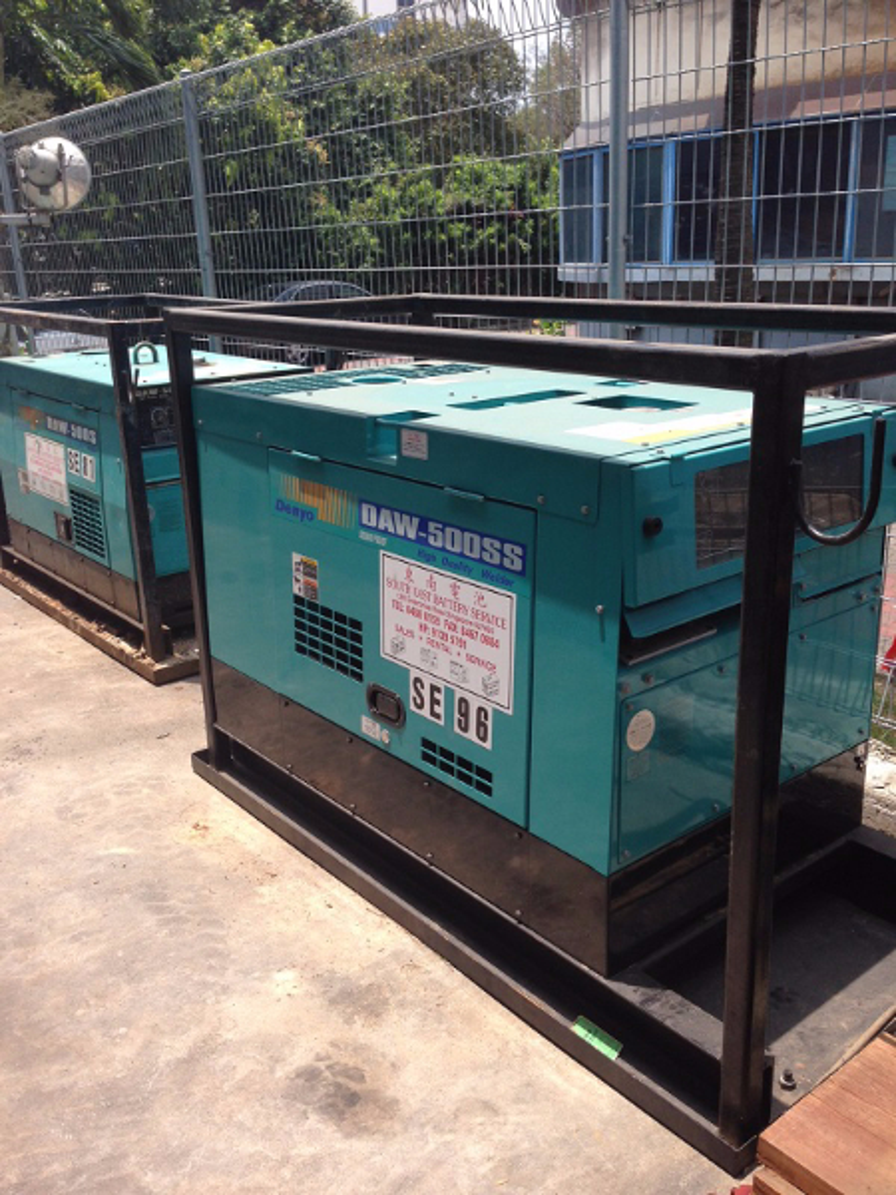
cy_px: 598
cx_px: 448
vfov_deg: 55.4
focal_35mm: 33
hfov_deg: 42.9
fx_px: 1139
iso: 50
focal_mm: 4.12
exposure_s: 1/935
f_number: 2.4
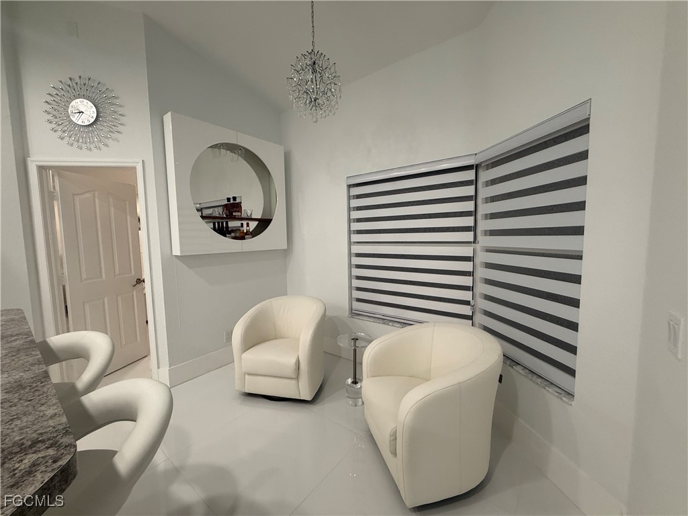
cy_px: 258
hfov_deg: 102.1
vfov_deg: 85.7
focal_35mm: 14
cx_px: 344
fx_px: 278
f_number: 2.2
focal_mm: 2.22
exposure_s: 1/60
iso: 200
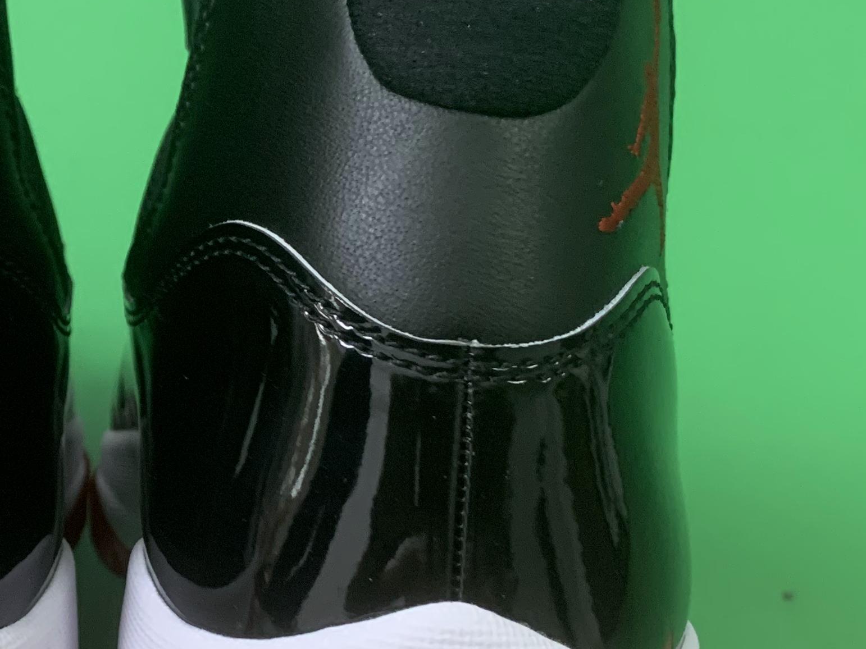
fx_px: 1701
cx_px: 90
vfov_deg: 21.6
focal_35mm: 68
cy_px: 376
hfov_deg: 27.6
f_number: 1.8
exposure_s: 1/60
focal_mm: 4.25
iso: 200
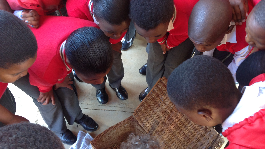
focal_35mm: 39
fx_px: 274
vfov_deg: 30.4
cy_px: 79
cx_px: 131
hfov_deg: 51.6
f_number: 2.4
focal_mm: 4.28
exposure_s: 1/15
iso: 80
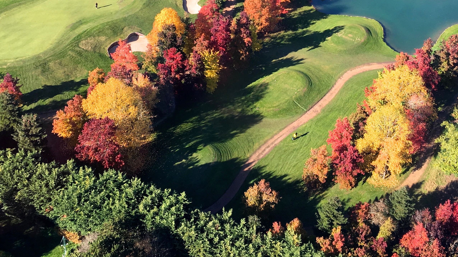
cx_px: 259
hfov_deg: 41.2
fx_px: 607
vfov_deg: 23.1
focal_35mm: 50
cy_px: 5
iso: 25
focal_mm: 4.15
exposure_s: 1/366
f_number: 2.2
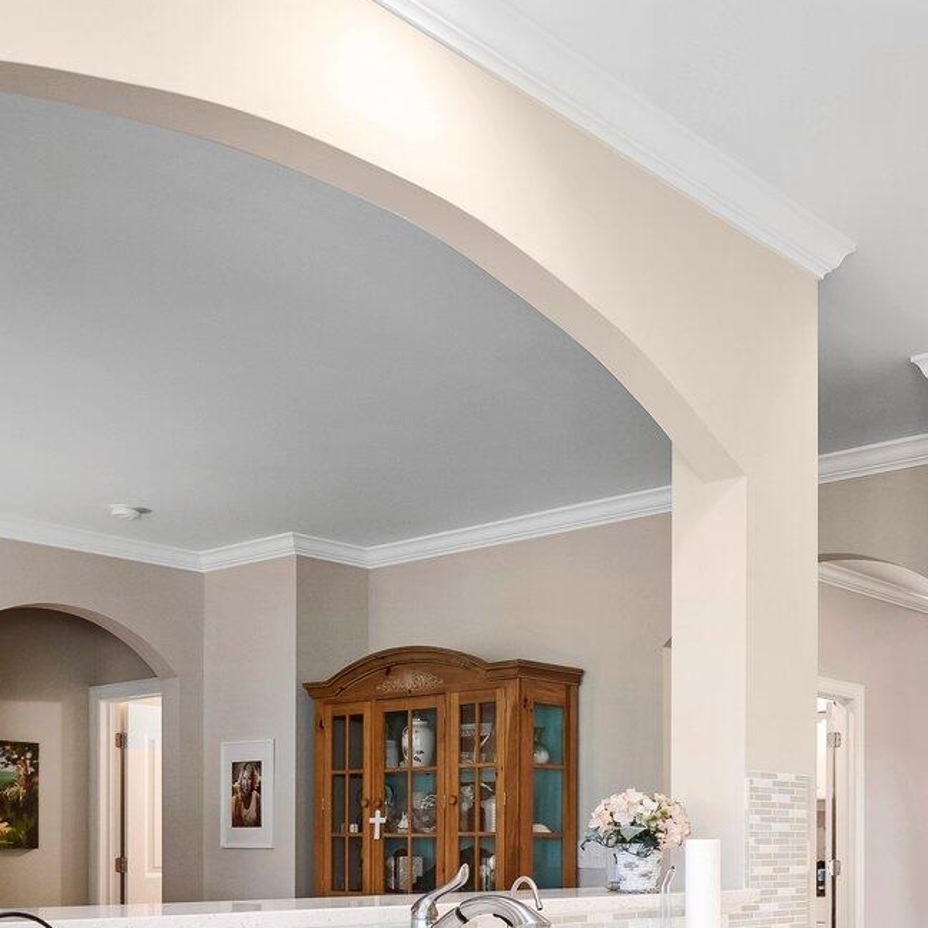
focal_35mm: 43
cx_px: 768
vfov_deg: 36.6
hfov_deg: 37.5
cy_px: 844
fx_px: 1304
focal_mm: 16
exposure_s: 1/5
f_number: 4
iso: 320
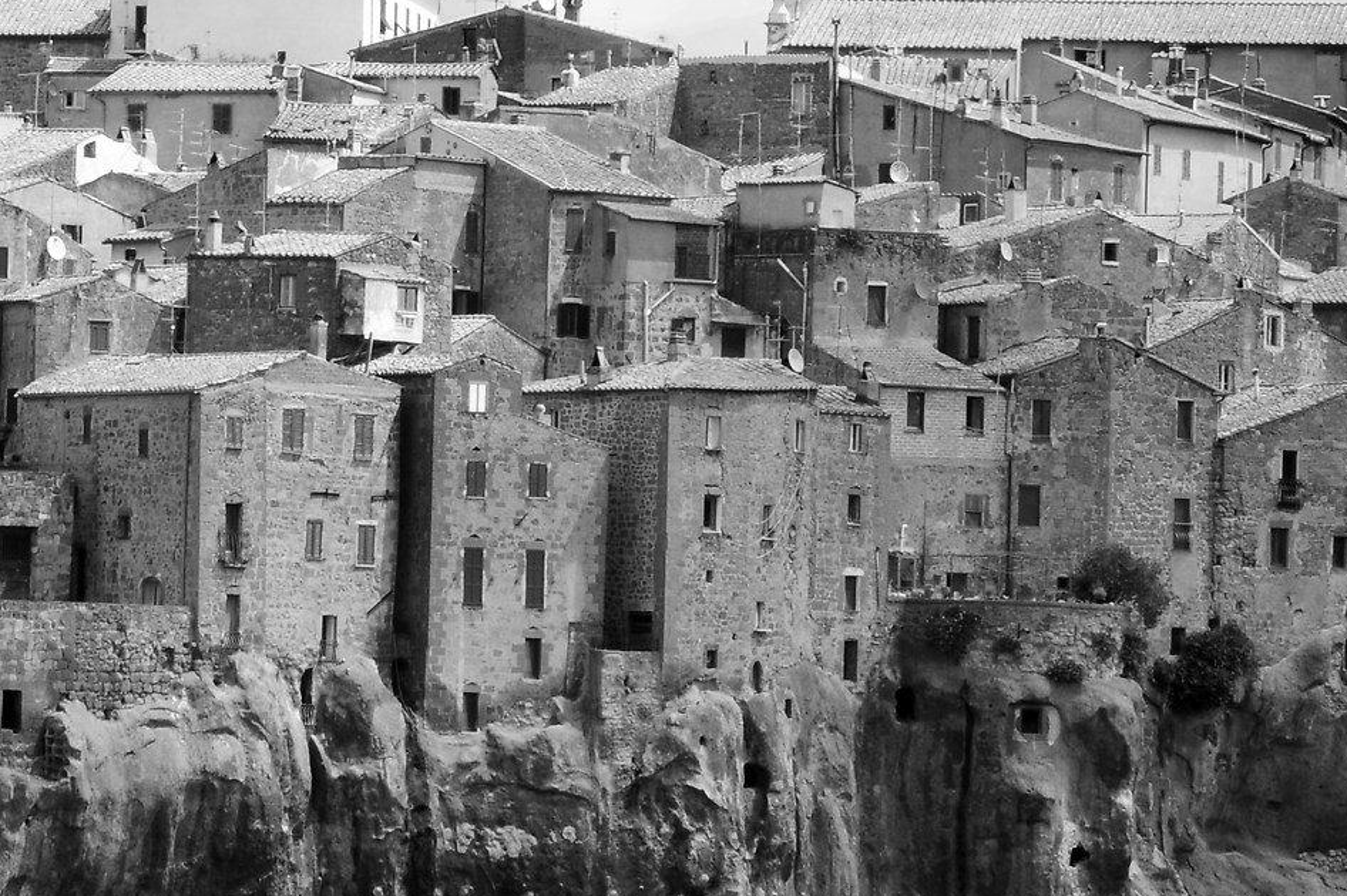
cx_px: 251
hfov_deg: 8.3
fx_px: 9244
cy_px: 135
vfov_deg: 5.5
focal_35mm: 247
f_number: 16
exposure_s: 1/100
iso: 200
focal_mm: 65
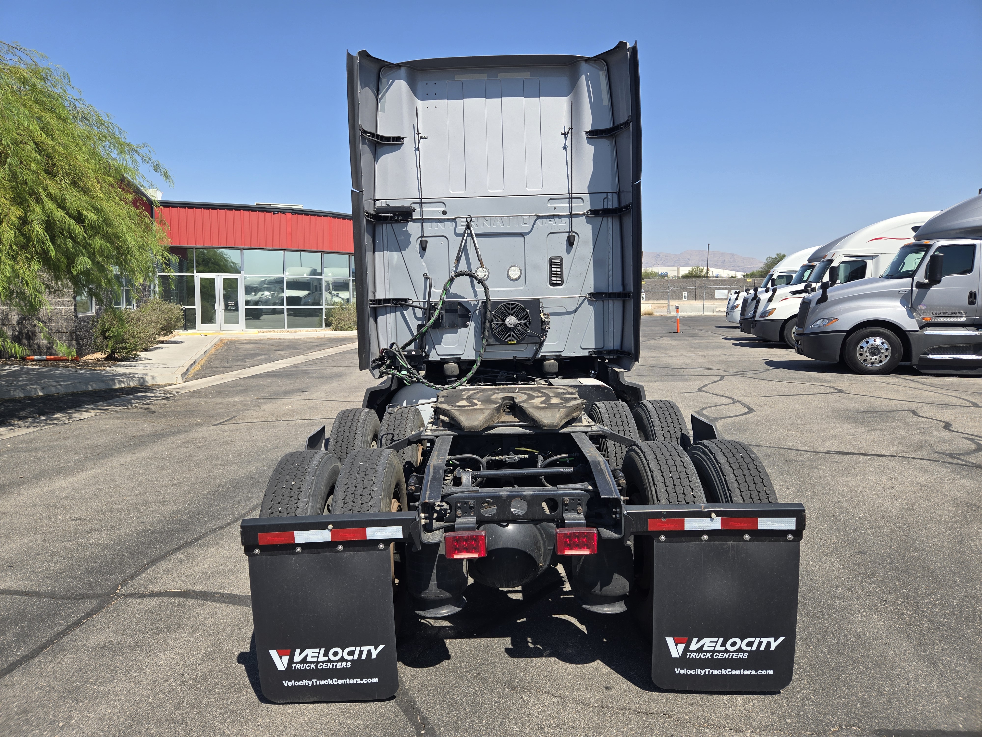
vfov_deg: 58.9
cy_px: 368
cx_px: 491
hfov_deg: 73.9
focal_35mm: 23
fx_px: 652
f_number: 1.8
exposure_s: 1/1563
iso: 25
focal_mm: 5.4
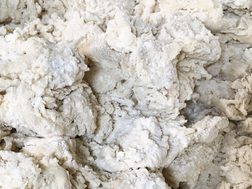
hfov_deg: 38.0
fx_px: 364
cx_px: 99
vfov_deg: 29.1
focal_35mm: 50
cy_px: 94
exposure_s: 1/33
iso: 64
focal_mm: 4.15
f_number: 2.2
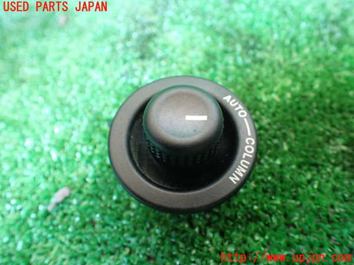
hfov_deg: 60.0
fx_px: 307
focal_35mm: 30
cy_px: 132
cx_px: 177
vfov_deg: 46.8
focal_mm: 5.4
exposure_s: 1/30
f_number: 2.3
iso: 800
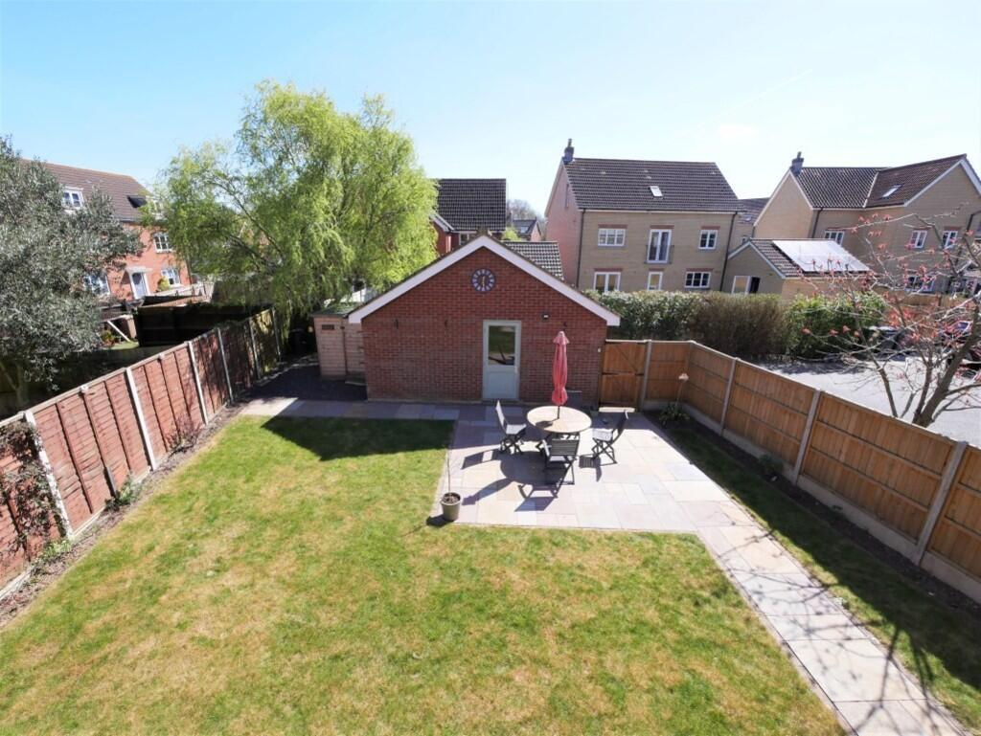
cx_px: 490
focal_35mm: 14
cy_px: 368
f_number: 7.1
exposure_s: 1/320
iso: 200
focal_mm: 7
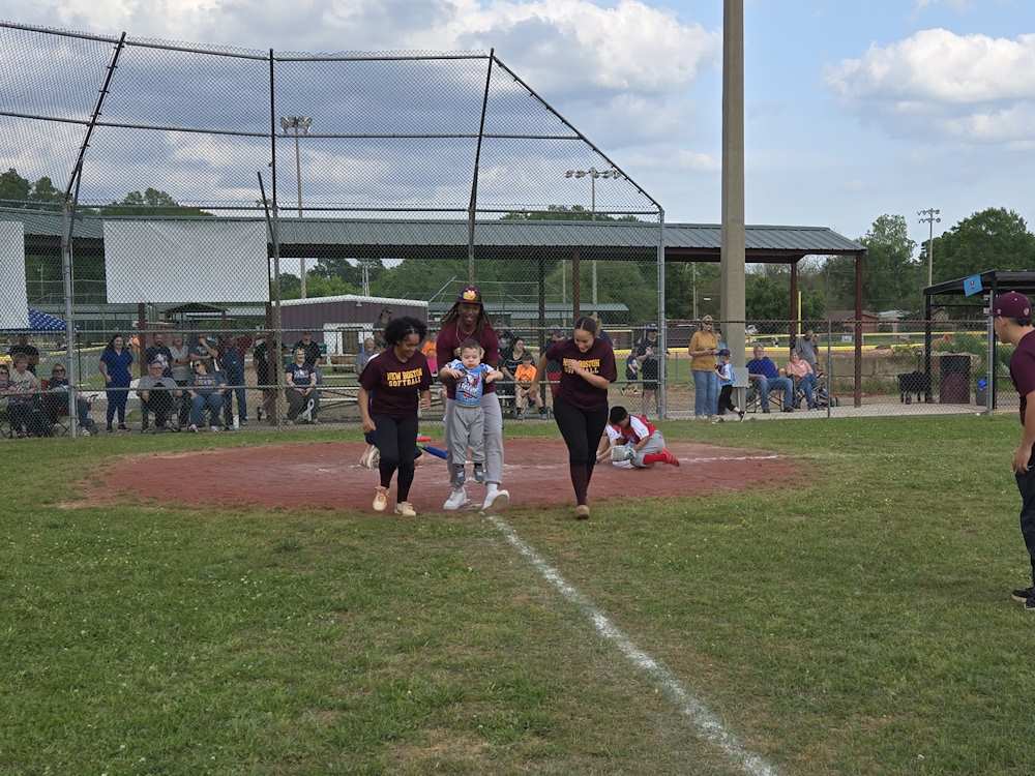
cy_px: 388
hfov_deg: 73.9
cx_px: 518
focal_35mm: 23
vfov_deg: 58.9
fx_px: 688
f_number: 1.8
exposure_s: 1/1173
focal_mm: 5.4
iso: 25
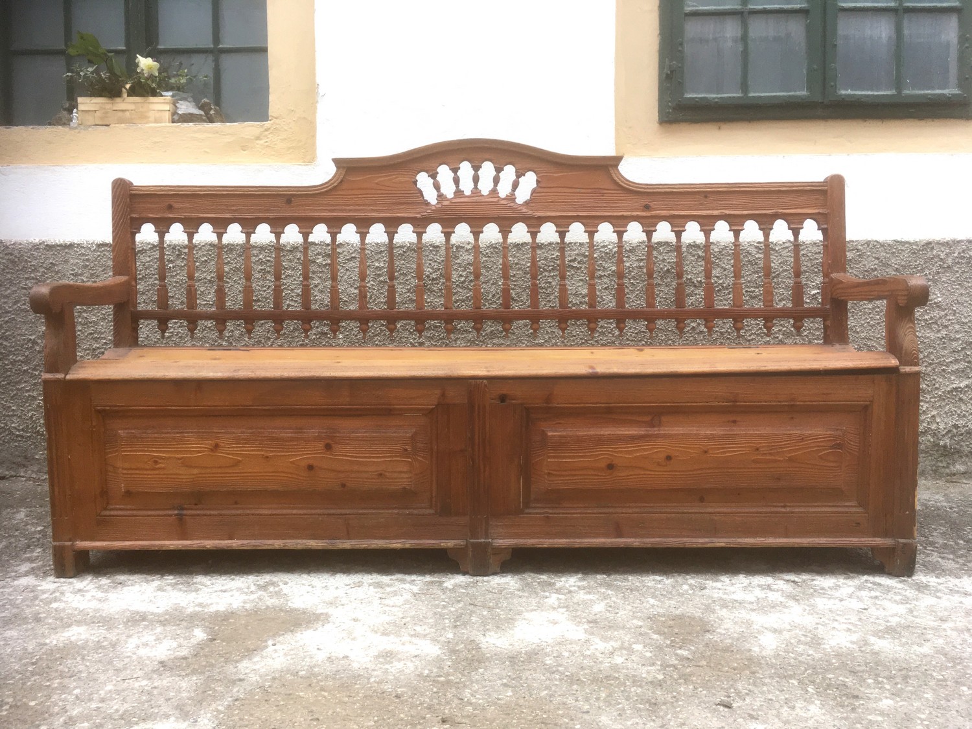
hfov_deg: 61.7
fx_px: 814
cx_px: 486
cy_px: 364
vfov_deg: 48.2
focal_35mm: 29
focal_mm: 4.15
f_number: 2.2
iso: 40
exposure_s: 1/100
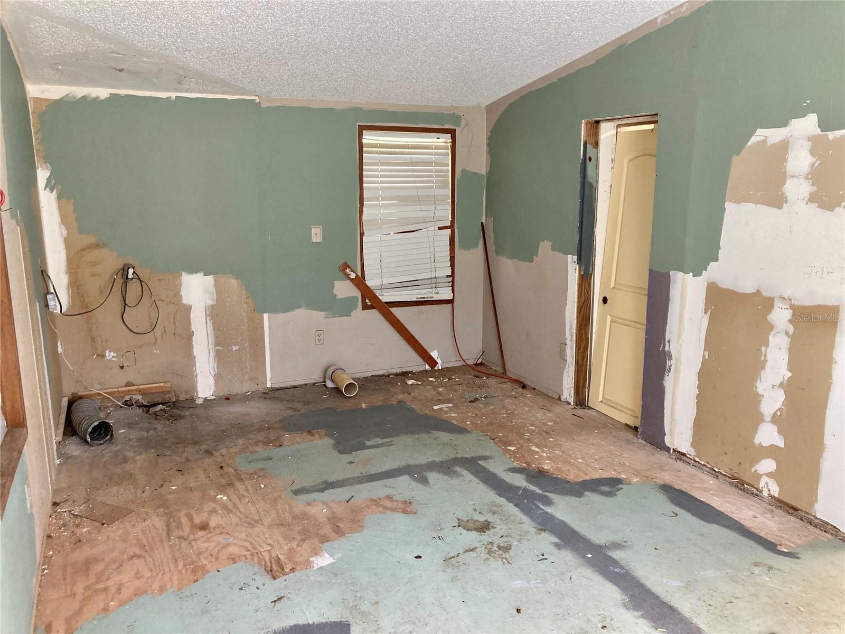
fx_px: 683
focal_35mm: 28
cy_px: 317
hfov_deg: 63.4
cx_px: 422
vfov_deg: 49.7
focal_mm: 3.99
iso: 125
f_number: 1.8
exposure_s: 1/60
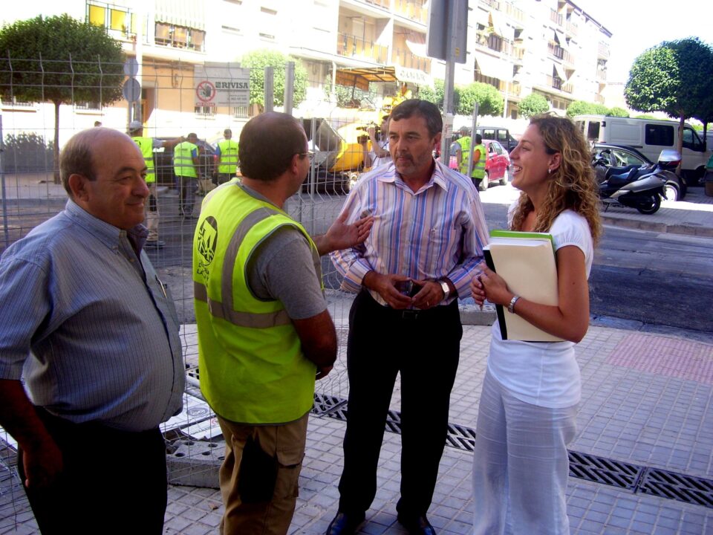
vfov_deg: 38.7
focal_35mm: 37
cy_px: 268
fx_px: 762
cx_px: 356
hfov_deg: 50.1
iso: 80
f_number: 2.7
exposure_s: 1/250
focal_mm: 6
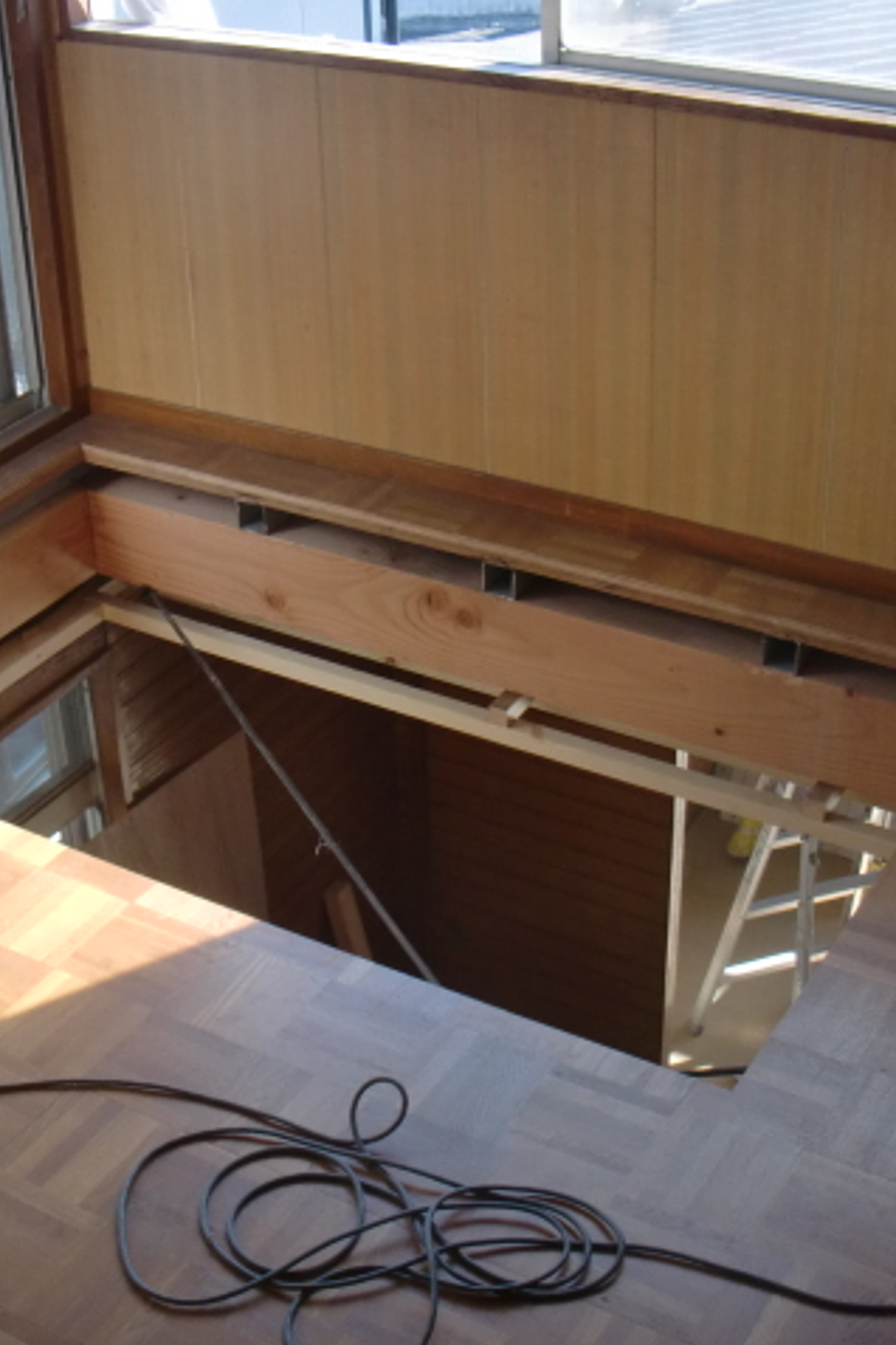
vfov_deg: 37.5
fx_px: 1979
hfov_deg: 25.5
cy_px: 674
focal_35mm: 53
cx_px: 363
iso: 80
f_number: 3.9
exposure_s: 1/60
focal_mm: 6.66
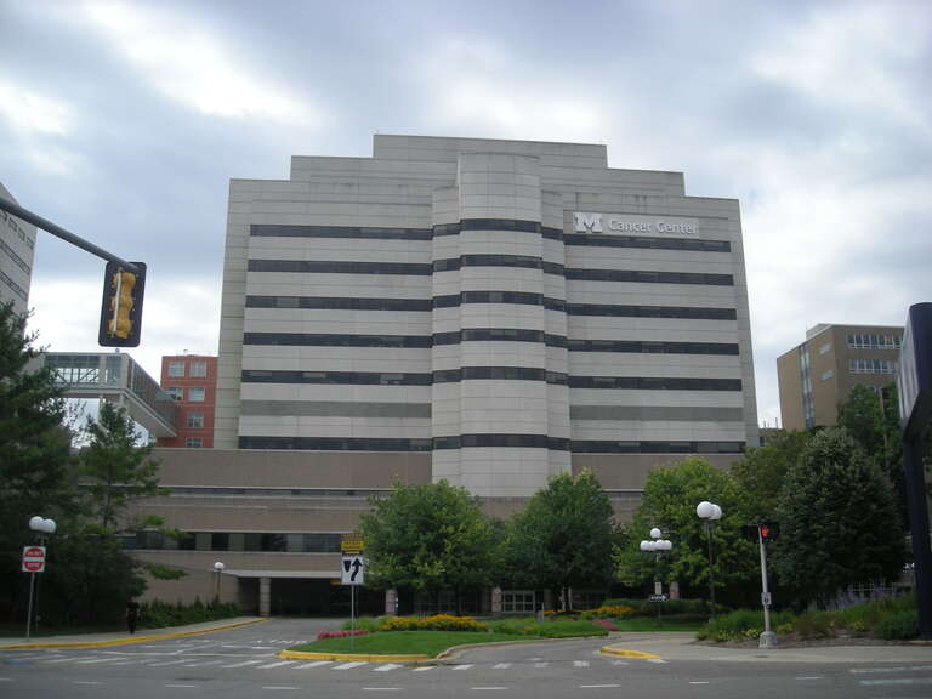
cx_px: 466
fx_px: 942
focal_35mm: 35
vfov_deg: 40.7
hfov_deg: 52.6
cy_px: 350
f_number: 5.7
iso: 50
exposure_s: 1/228
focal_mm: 5.7
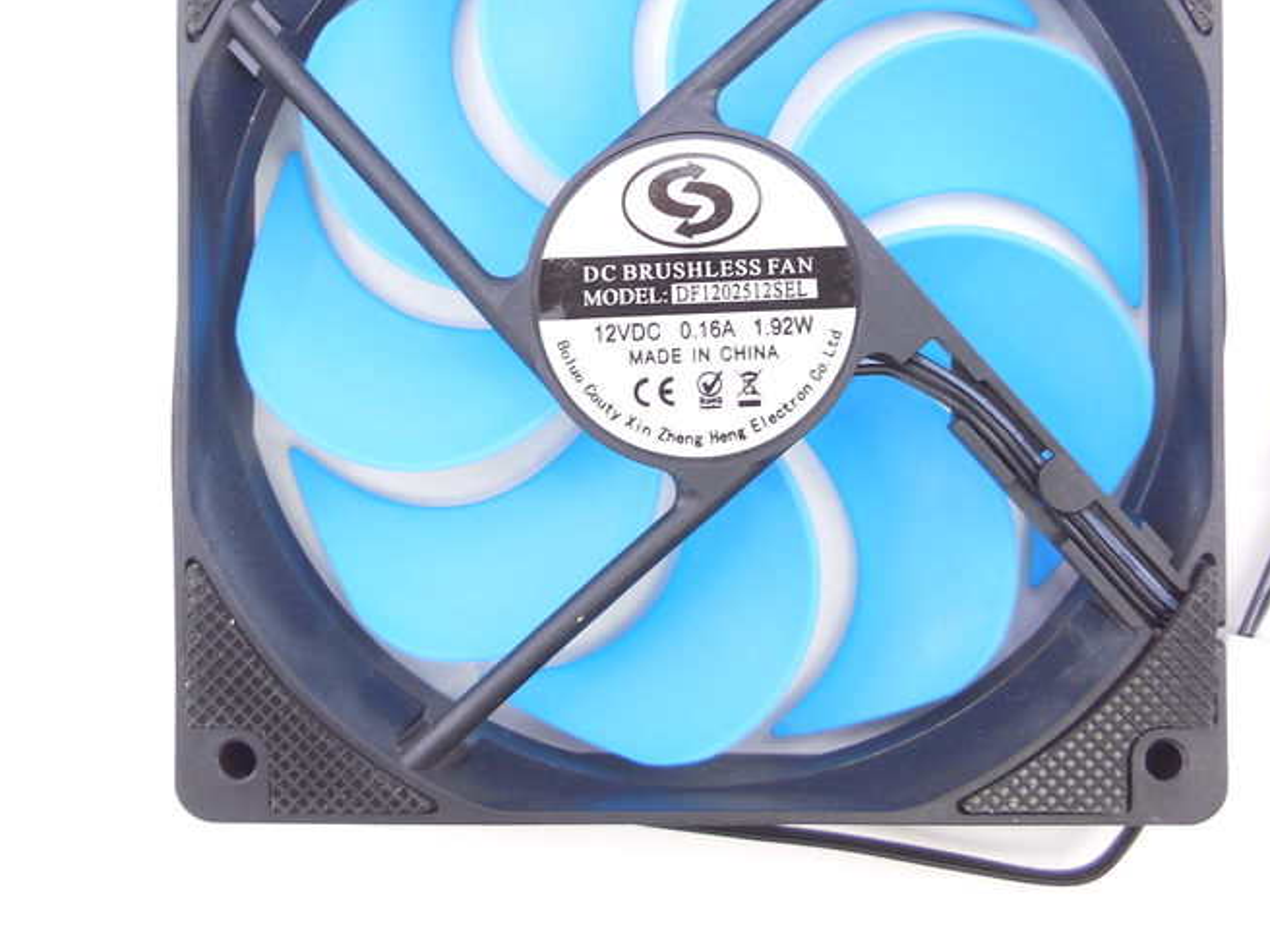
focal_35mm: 39
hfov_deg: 47.8
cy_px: 337
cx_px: 699
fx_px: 1431
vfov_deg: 36.5
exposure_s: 1/30
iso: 140
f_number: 3.1
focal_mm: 4.5
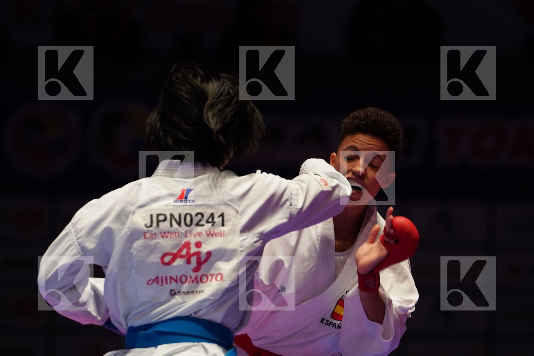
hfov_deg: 7.0
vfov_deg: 4.7
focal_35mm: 295
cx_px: 267
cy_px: 178
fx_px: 4375
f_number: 2.8
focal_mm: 197
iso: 1250
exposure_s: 1/1000
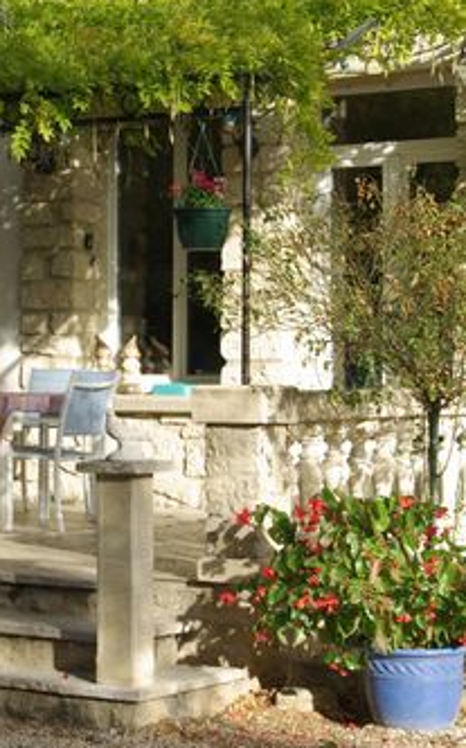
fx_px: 1973
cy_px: 336
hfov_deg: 13.2
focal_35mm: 97
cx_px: -47
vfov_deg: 21.4
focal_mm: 35
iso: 100
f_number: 6.7
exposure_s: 1/125
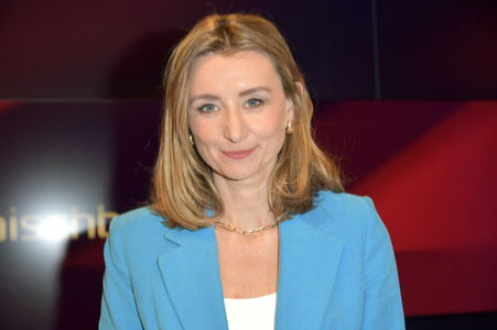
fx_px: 855
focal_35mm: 62
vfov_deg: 21.9
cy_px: 165
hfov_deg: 32.4
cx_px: 248
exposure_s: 1/200
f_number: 5.6
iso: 1000
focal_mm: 62
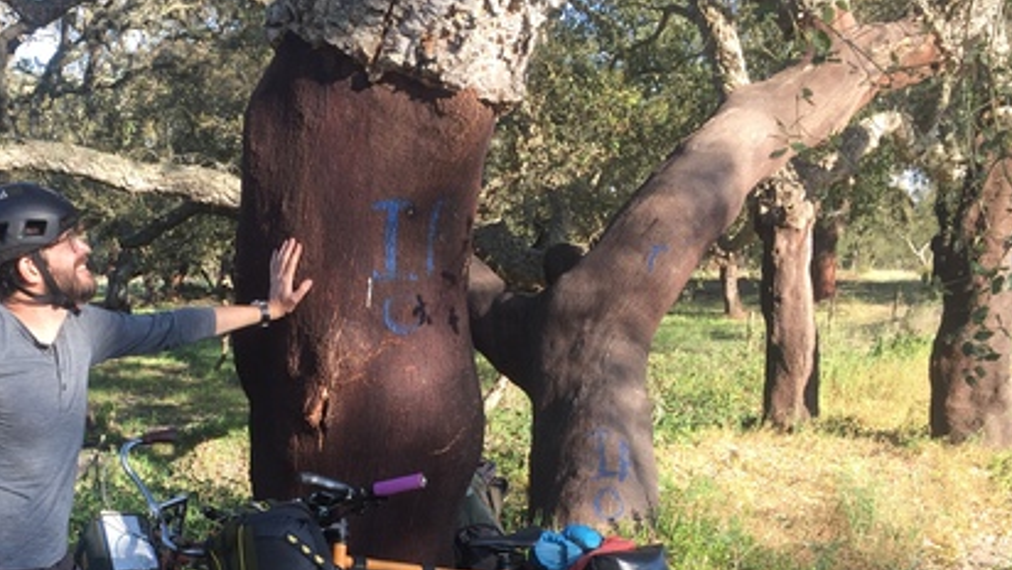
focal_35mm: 46
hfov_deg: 43.9
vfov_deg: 25.3
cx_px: 339
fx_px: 1235
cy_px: 499
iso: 32
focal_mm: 4.15
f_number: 2.2
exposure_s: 1/262
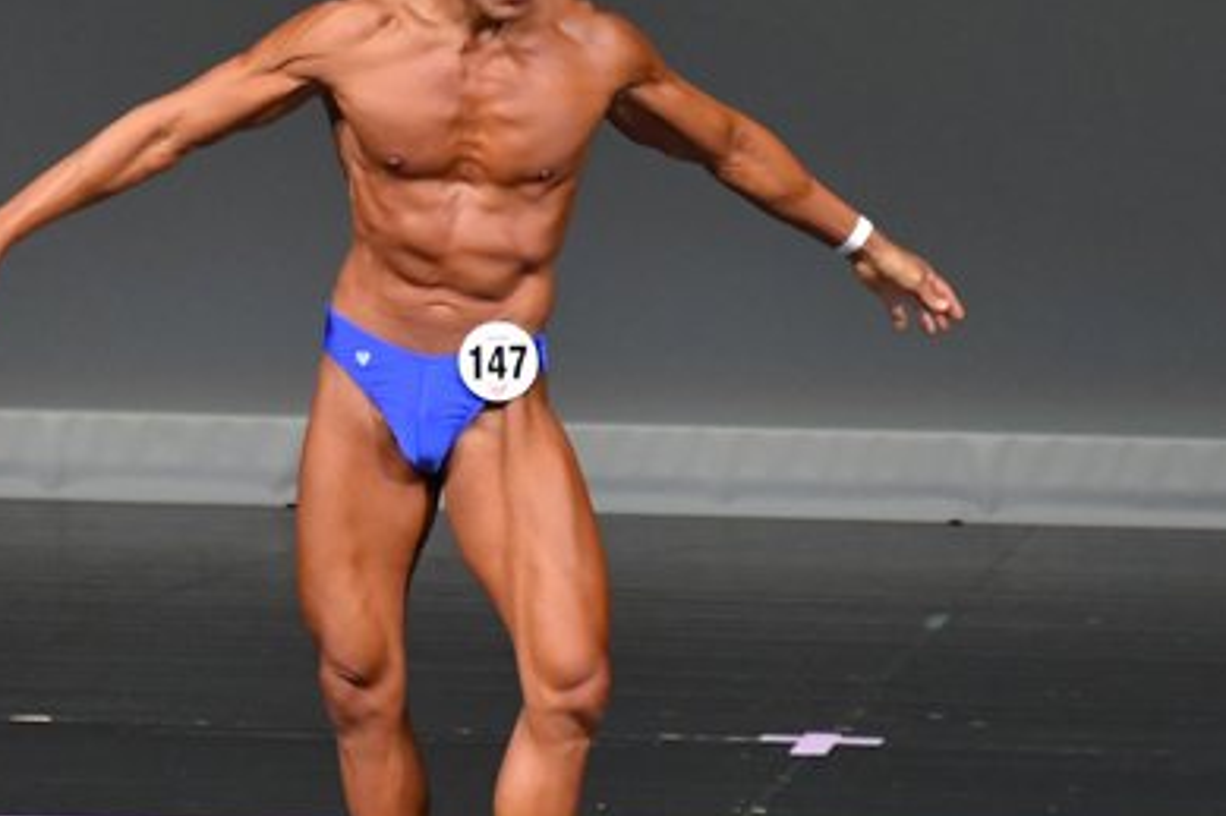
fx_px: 23385
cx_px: 373
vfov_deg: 2.0
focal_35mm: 687
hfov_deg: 3.0
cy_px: 403
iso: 4000
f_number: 5.6
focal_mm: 230
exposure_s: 1/400
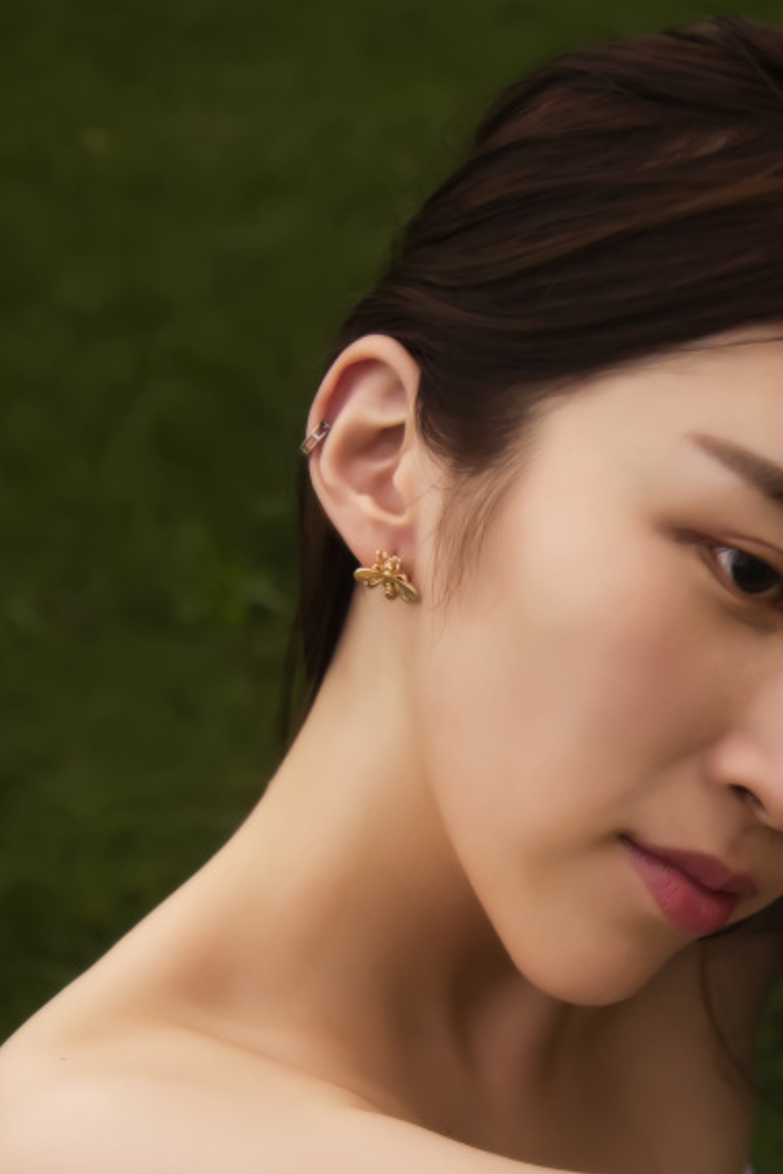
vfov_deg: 26.6
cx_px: 662
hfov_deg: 18.2
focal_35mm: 74
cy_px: 1011
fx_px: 2413
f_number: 4
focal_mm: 35
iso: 4000
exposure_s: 1/160
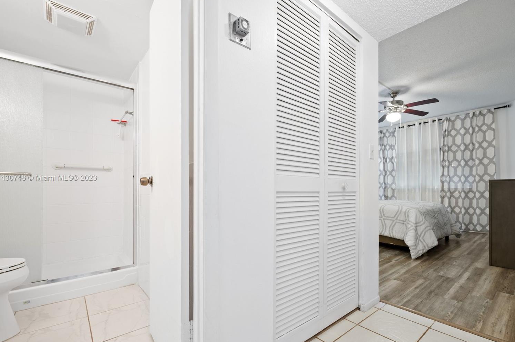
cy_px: 178
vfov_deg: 77.2
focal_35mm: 15
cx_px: 262
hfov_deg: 100.4
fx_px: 214
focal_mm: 14
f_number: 8
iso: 200
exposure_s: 1/1.67
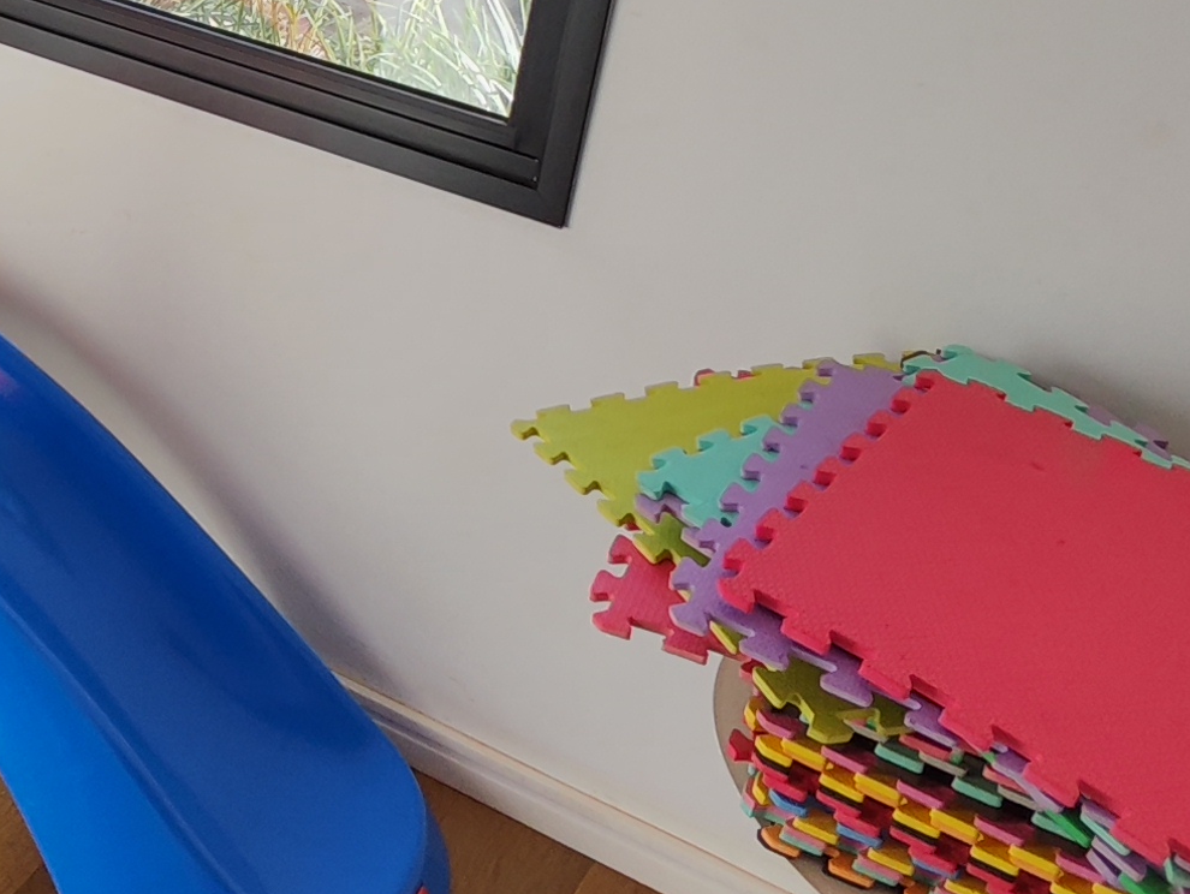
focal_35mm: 53
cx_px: 114
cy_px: 22
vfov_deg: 26.3
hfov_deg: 34.1
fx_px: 1823
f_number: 2.2
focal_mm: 1.65
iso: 50
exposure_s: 1/365
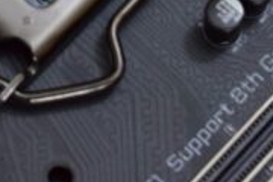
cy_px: -179
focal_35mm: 351
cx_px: 14
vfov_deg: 3.9
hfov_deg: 5.9
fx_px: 2663
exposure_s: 1/13
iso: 2000
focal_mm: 55
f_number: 5.6
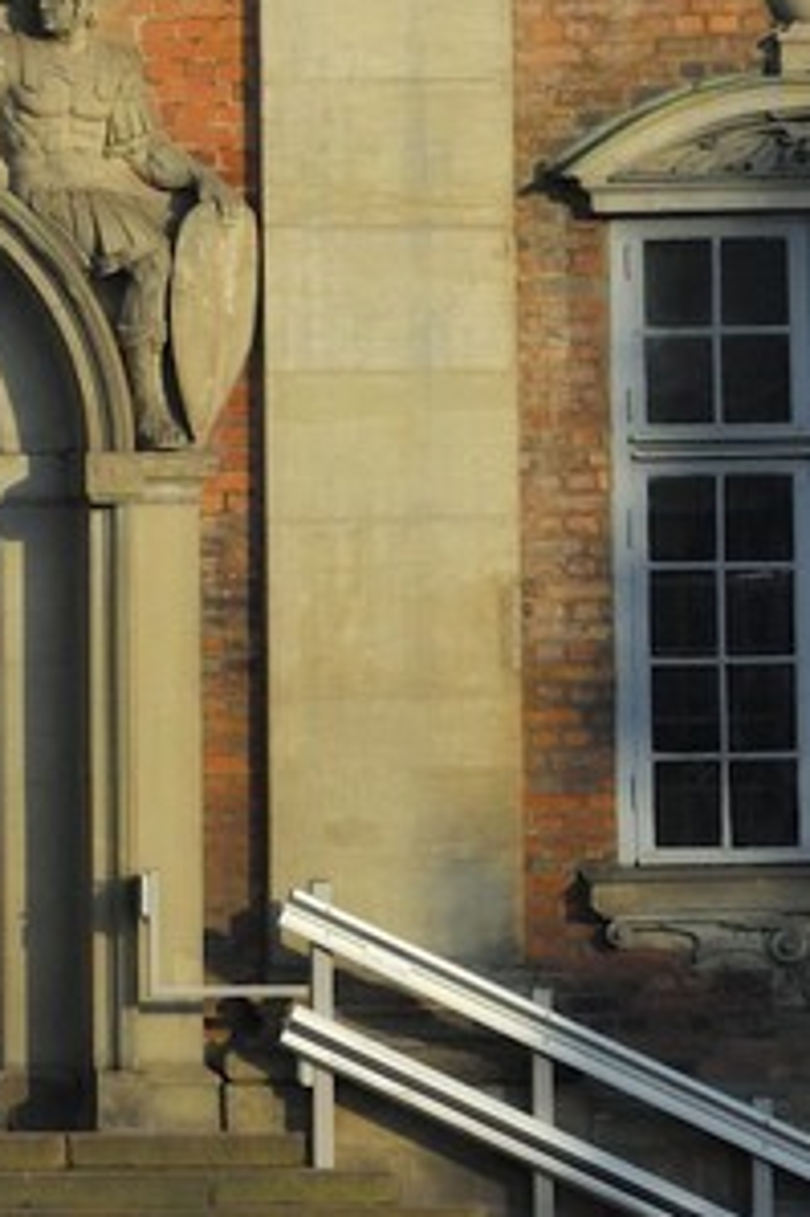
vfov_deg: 1.8
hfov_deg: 1.2
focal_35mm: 1123
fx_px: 37942
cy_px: -1510
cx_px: -175
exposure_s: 1/250
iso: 100
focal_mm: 140
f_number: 8
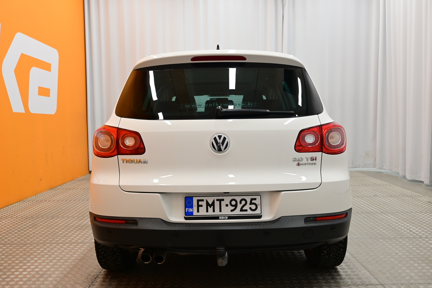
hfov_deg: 60.3
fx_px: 372
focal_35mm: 31
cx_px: 221
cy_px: 147
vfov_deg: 42.3
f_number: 4
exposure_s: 1/60
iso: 500
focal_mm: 20
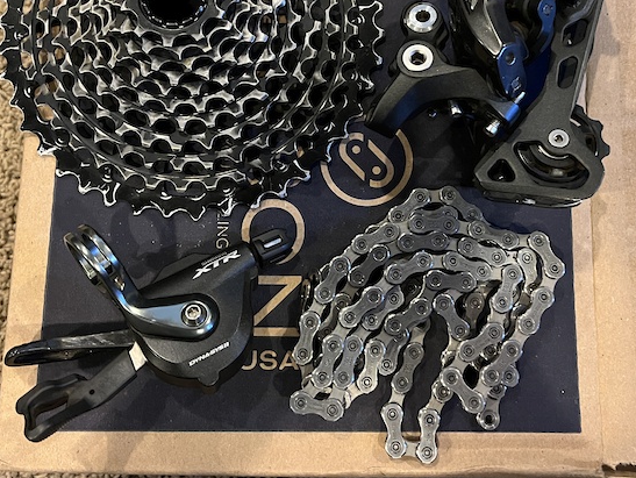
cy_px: 156
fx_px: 699
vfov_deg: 37.3
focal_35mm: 38
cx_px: 351
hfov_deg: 48.9
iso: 640
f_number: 1.6
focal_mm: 5.1
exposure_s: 1/30
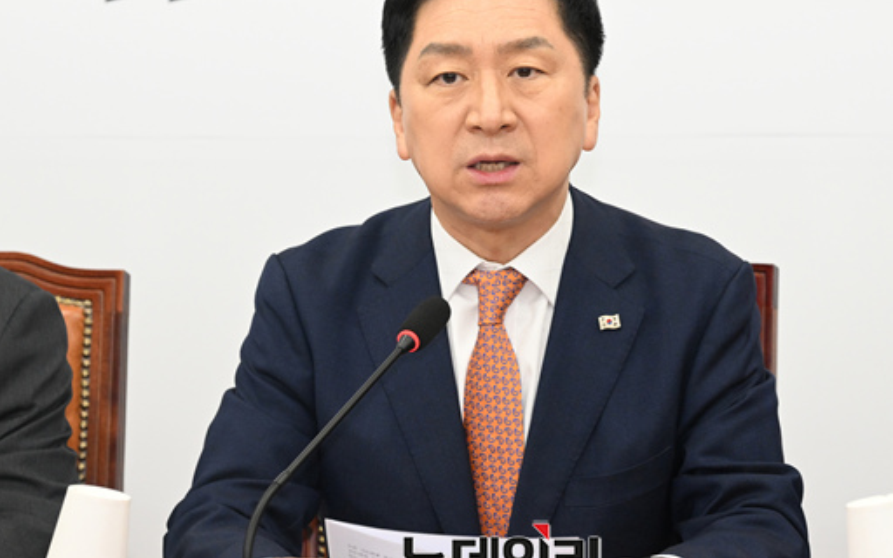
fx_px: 3724
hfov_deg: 13.7
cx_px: 495
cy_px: 259
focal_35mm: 153
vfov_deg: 8.6
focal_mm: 120
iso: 2500
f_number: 5
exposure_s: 1/250
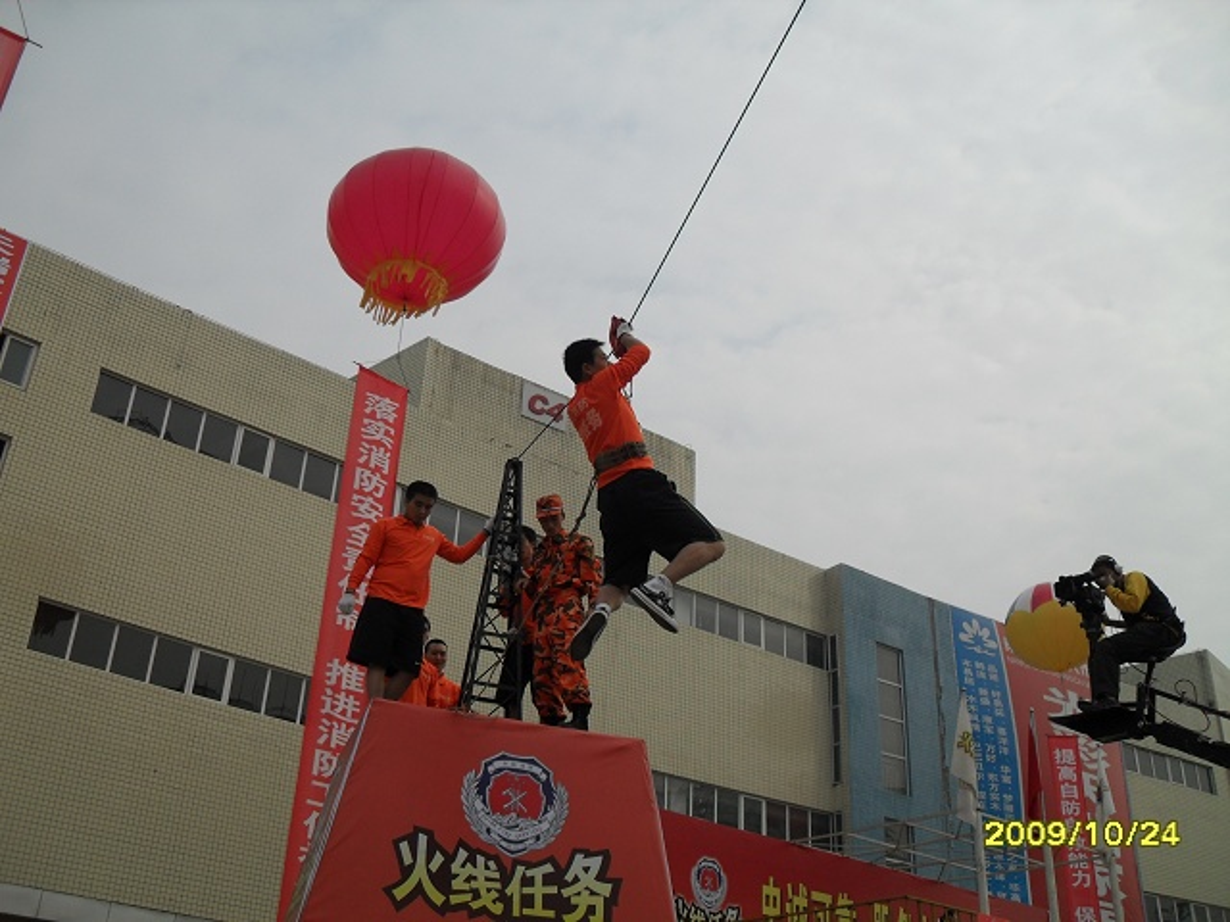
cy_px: 461
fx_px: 1244
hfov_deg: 52.6
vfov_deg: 40.7
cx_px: 615
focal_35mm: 35
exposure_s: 1/250
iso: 100
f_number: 8.9
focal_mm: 6.2
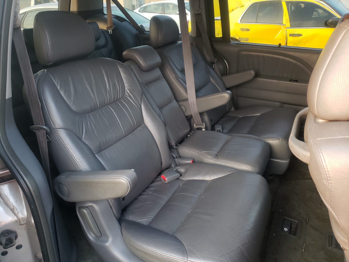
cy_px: 131
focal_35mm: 26
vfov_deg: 53.1
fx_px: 262
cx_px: 174
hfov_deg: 67.3
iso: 58
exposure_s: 1/60.2
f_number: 1.5
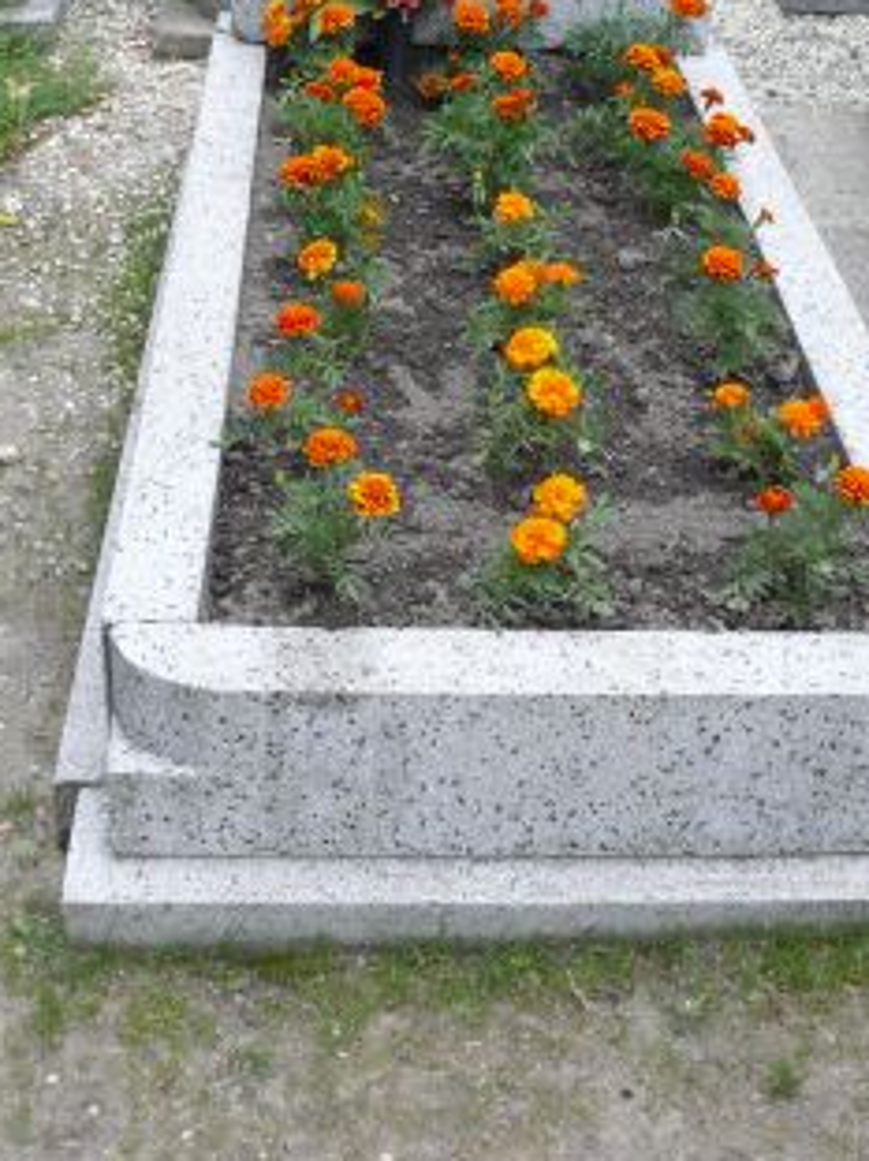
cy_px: 403
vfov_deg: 35.3
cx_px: 526
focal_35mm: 54
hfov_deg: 27.0
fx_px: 1809
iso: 100
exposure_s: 1/100
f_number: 2.8
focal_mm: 7.4
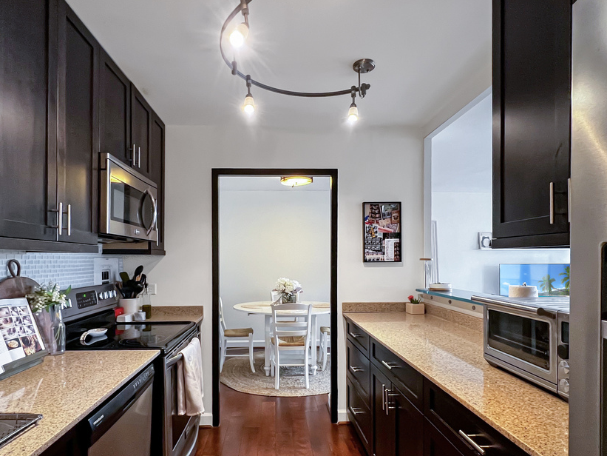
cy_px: 252
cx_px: 288
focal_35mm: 19
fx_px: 333
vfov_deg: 68.5
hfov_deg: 84.6
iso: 250
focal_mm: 1.57
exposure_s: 1/60
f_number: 1.8
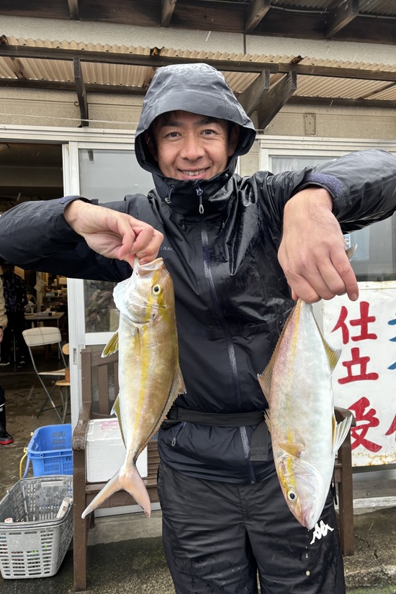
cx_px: 205
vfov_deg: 65.5
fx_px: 462
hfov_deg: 46.4
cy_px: 298
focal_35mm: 28
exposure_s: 1/121
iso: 40
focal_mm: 5.96
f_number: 1.6
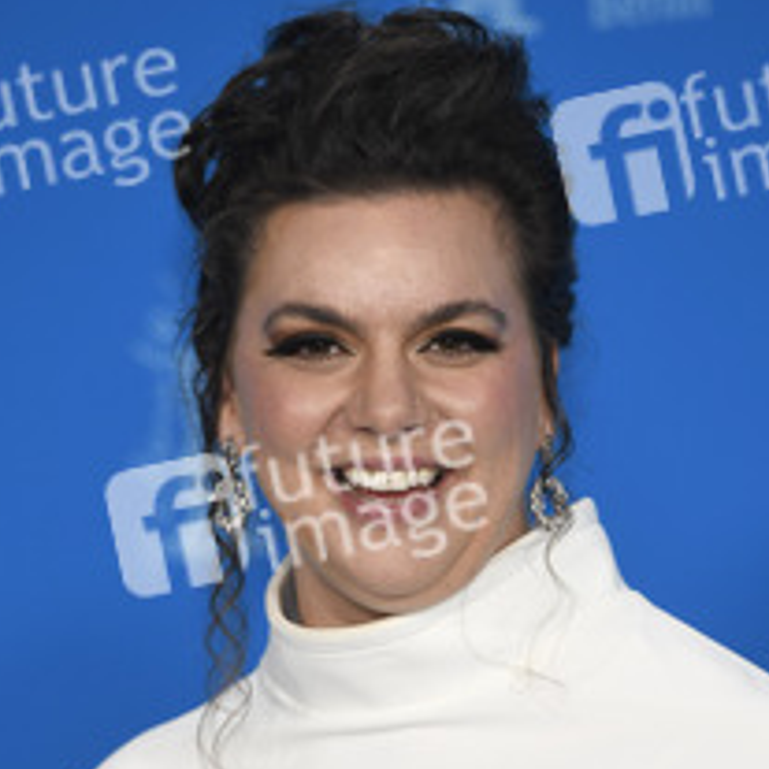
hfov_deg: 5.3
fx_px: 8244
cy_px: 695
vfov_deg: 5.3
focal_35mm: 328
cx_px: 405
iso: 640
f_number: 4
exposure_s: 1/400
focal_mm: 200
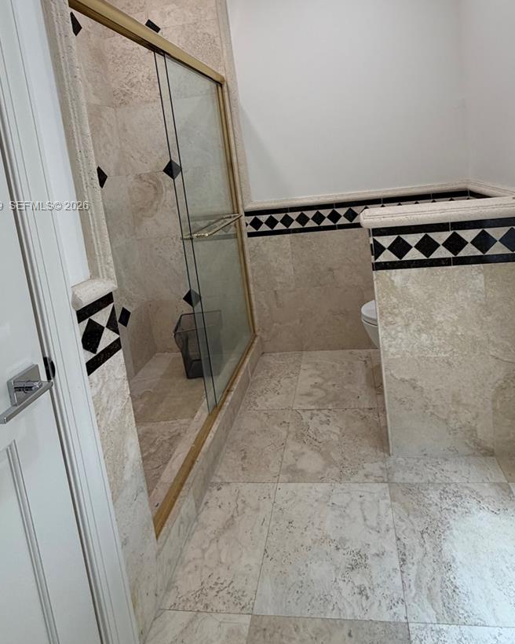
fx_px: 381
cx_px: 297
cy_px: 207
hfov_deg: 67.7
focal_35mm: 20
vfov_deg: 77.4
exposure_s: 1/120
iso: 160
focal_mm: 2.22
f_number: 2.2
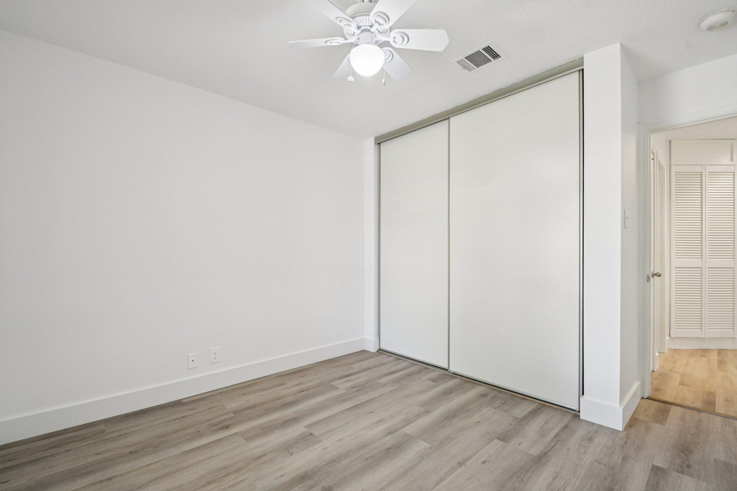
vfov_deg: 77.3
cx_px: 368
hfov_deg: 100.4
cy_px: 246
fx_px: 307
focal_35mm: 15
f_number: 8
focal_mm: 10
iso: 400
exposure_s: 1/15
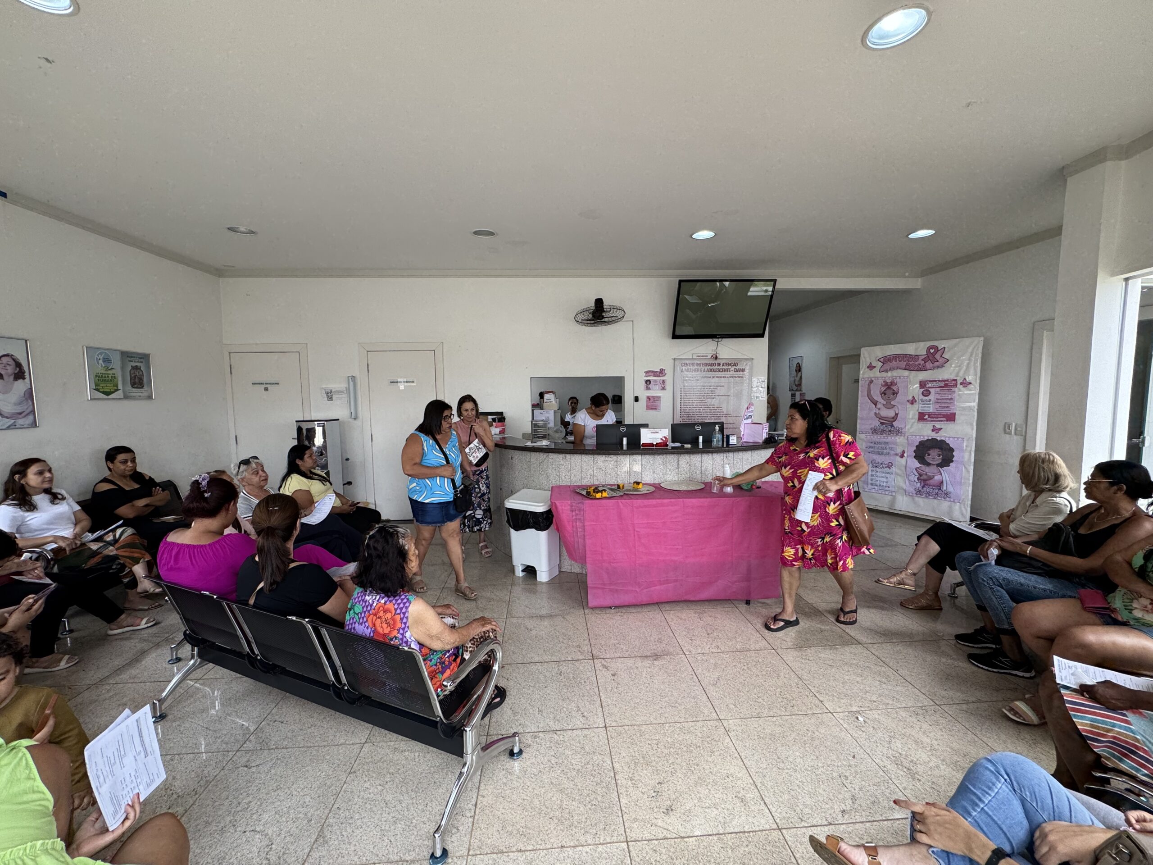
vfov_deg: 85.7
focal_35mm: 14
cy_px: 432
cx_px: 576
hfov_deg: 102.1
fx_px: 466
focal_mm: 2.22
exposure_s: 1/136
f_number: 2.2
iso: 40
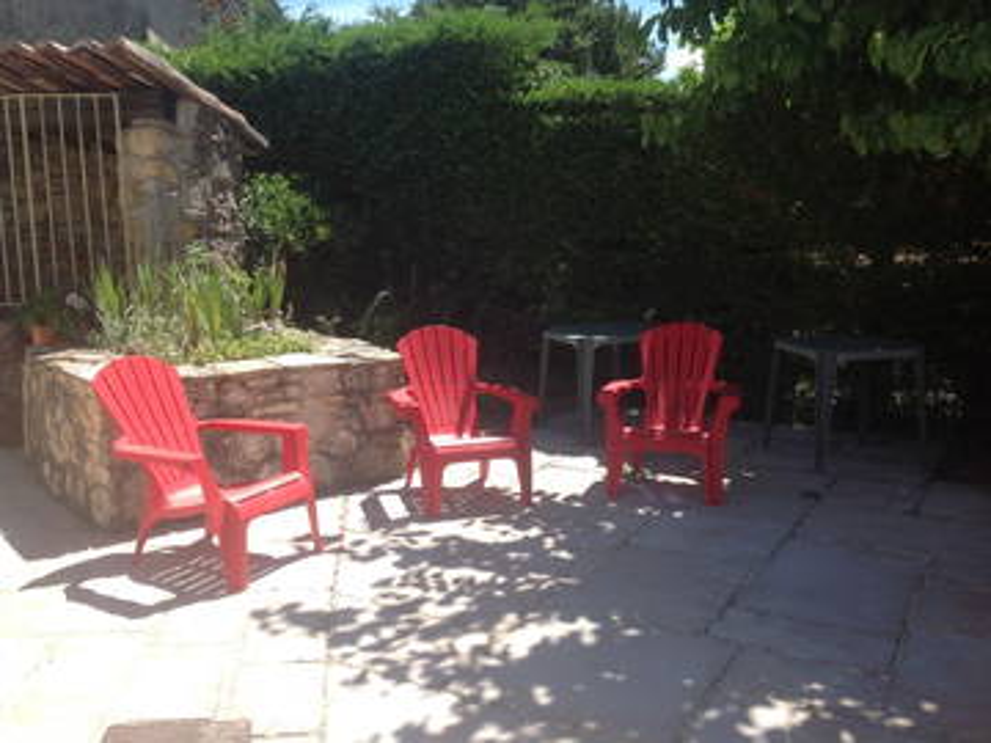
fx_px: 1002
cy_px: 372
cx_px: 496
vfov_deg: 40.7
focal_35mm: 35
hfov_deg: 52.6
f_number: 2.4
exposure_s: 1/1008
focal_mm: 4.28
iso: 50
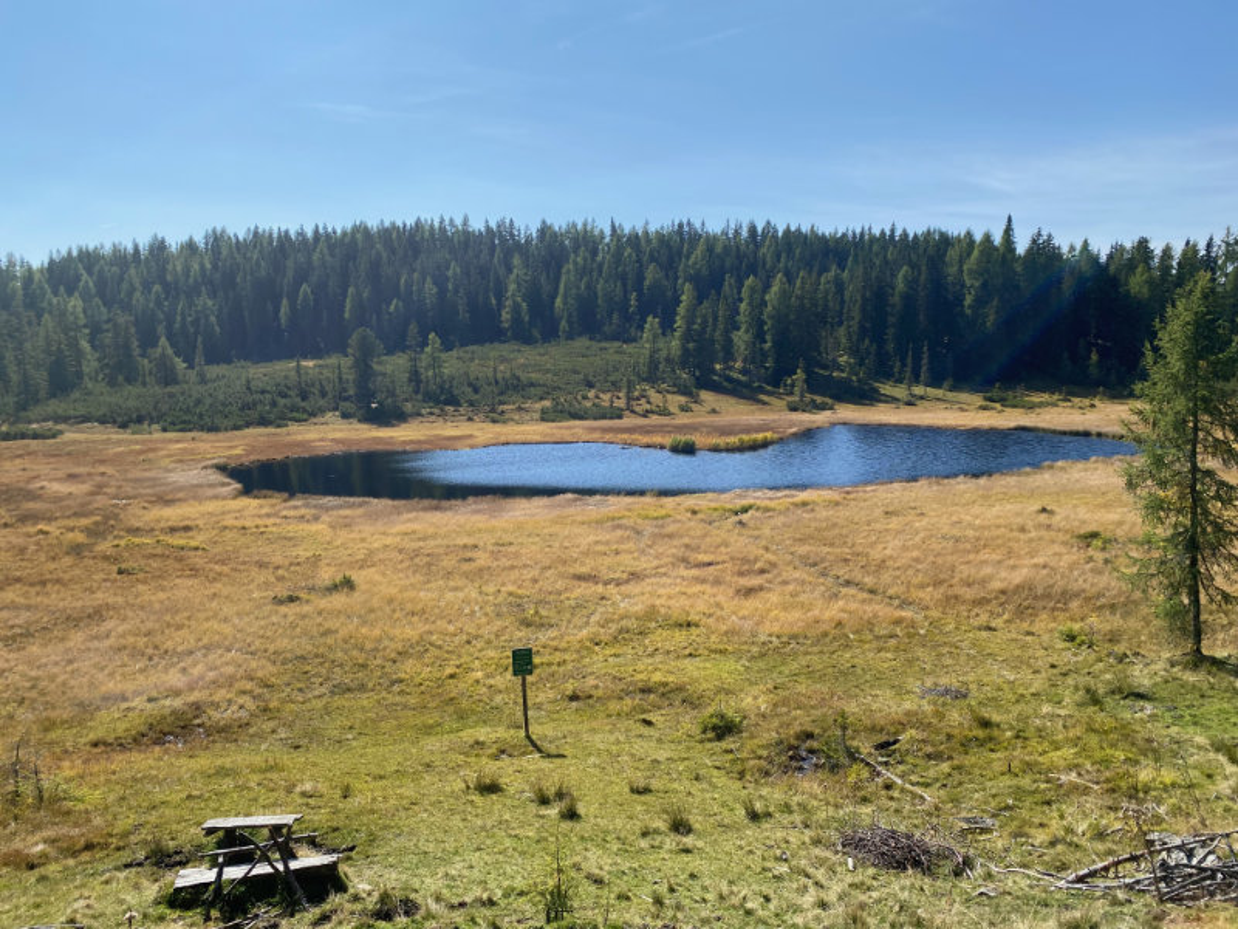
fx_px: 930
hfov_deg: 67.3
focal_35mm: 26
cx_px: 619
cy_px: 464
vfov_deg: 53.1
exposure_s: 1/3497
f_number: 1.8
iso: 32
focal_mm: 4.2
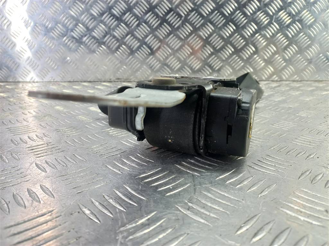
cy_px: 123
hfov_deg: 69.4
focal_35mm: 25
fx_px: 238
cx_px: 164
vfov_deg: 54.9
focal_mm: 4.6
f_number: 1.8
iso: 125
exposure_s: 1/50
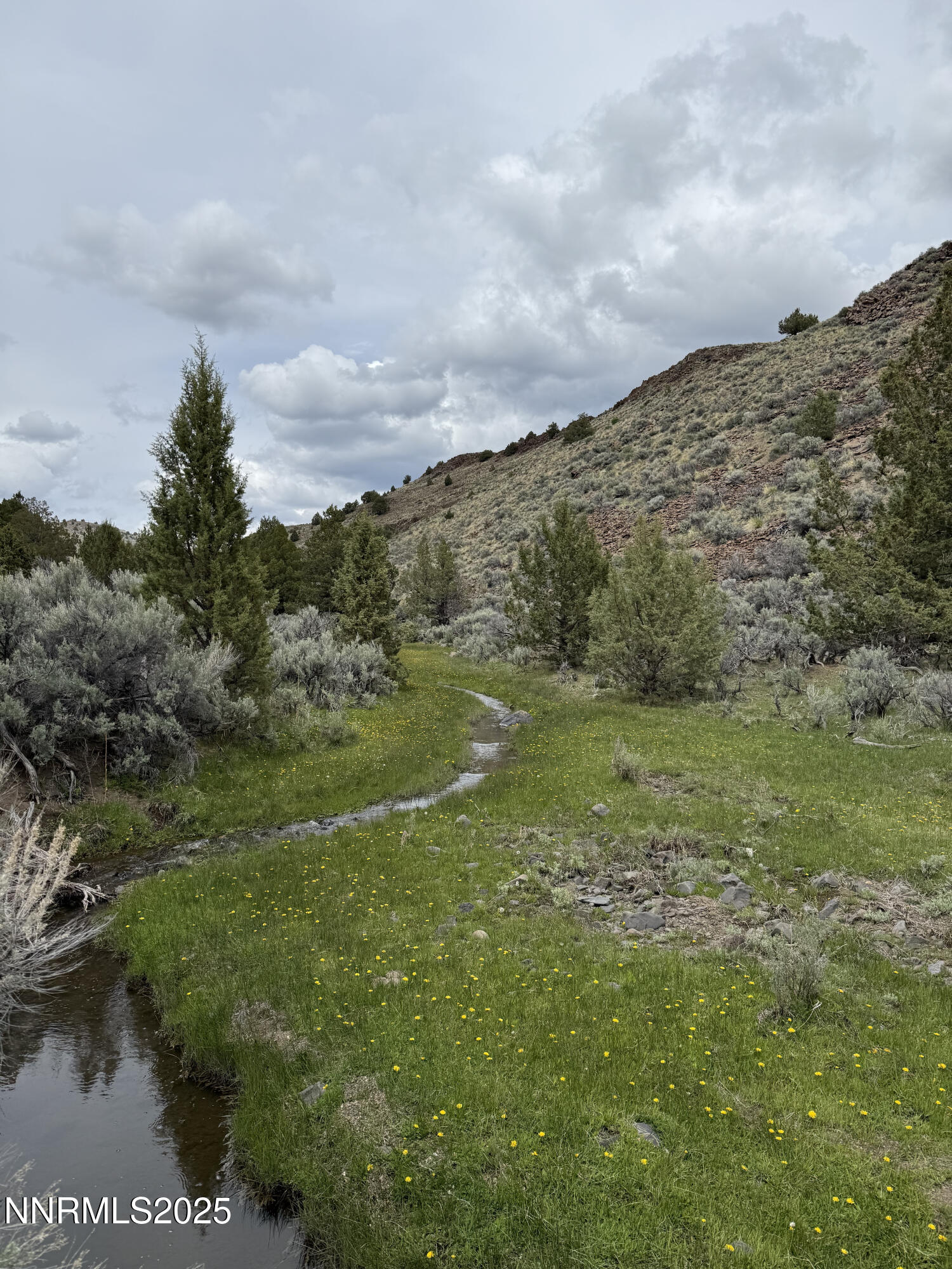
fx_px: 880
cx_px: 476
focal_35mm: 24
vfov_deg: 71.6
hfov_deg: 56.8
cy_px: 634
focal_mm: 6.76
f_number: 1.78
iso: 80
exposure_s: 1/8130
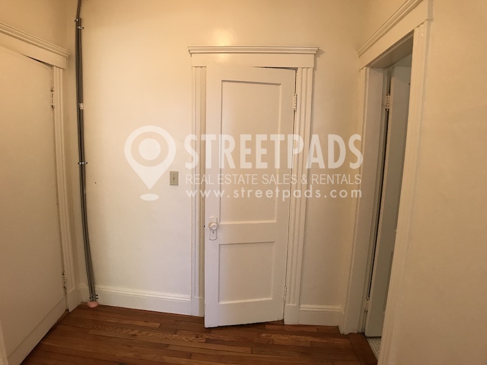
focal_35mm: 28
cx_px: 244
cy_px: 182
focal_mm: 3.99
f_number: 1.8
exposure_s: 1/30
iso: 32
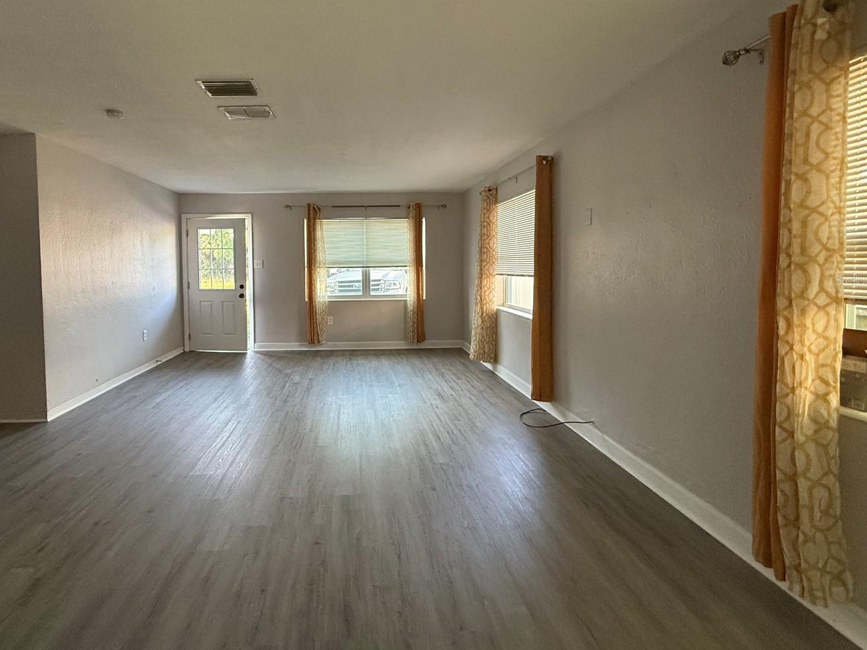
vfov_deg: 74.3
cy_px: 280
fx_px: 426
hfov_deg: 90.4
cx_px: 370
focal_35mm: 17
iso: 400
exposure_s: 1/120
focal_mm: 2.22
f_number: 2.2
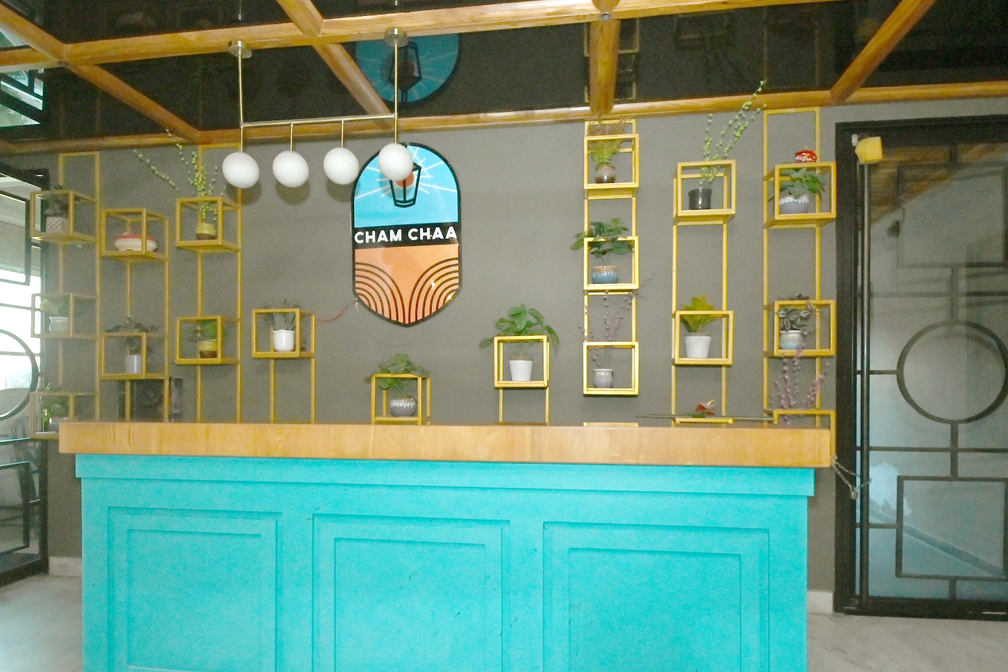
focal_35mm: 17
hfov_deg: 92.8
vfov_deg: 70.2
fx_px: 476
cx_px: 439
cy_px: 372
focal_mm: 10
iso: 3200
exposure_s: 1/125
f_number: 5.6
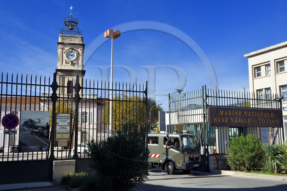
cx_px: 144
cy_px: 96
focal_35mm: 38
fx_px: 303
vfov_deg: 35.0
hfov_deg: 50.7
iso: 200
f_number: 16
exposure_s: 1/200
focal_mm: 38
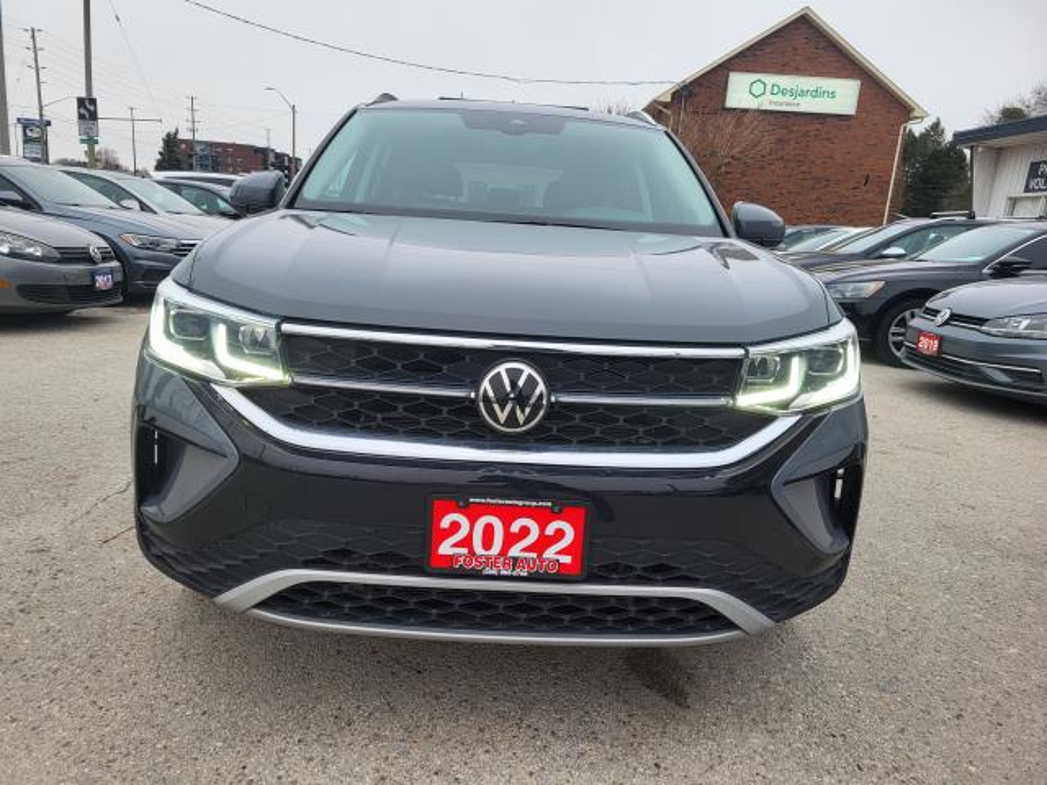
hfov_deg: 67.3
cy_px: 392
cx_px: 524
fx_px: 786
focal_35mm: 26
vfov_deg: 53.1
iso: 40
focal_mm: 5.4
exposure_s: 1/224
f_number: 1.8
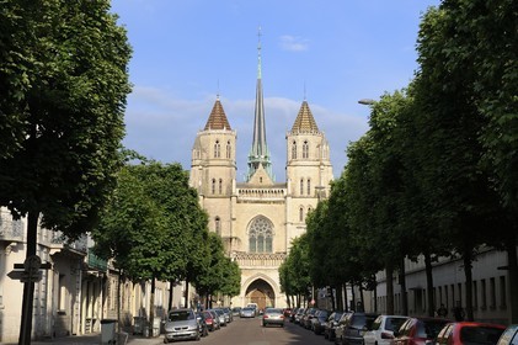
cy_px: 172
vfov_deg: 19.4
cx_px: 259
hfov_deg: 28.9
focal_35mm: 70
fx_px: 1006
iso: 200
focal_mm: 70
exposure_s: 1/160
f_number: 13
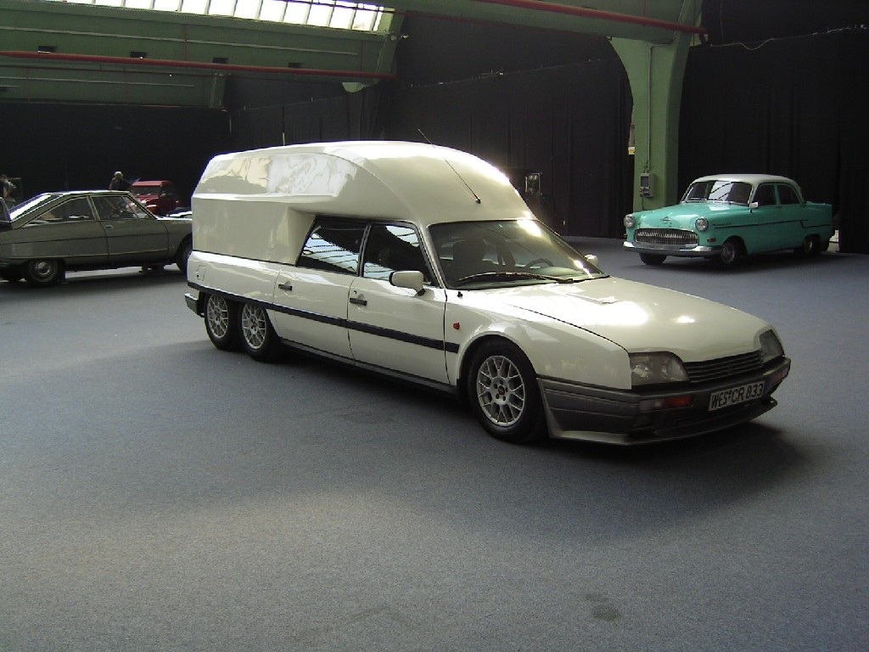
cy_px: 326
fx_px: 904
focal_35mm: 36
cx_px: 434
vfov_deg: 39.7
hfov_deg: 51.4
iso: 50
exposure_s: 1/86.4
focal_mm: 5.6
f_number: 2.8
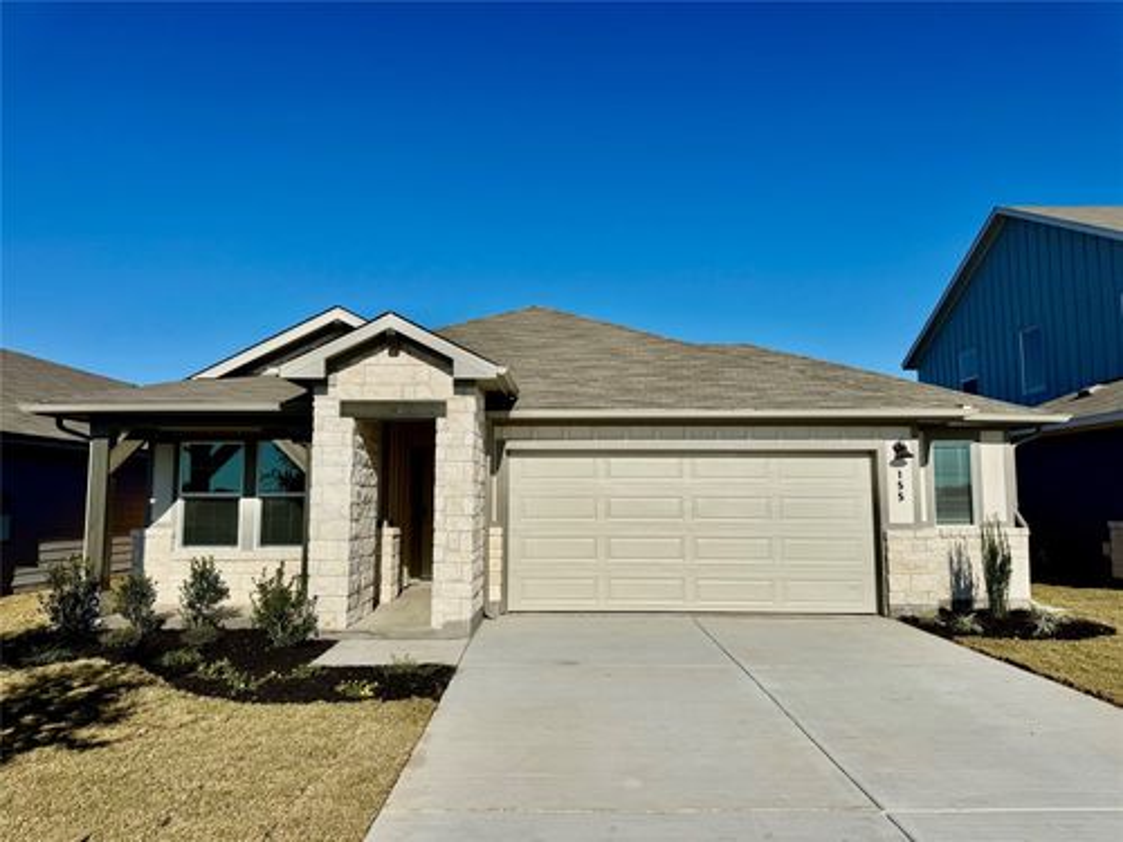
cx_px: 562
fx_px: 779
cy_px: 421
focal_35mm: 24
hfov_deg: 71.6
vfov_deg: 56.8
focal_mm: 6.76
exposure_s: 1/12346
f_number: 1.78
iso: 64
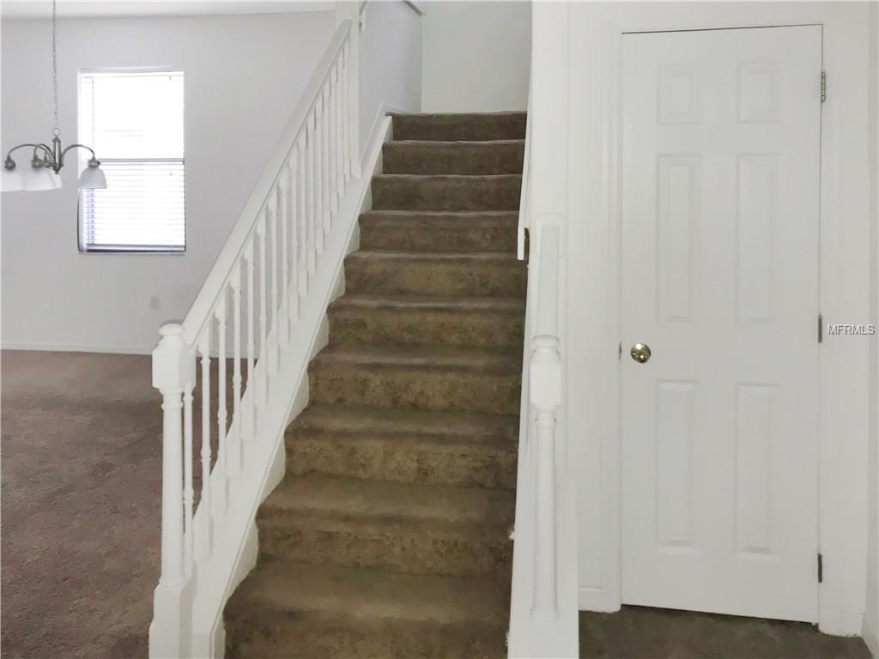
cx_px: 440
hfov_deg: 63.4
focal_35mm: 28
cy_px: 330
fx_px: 711
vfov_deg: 49.7
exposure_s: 1/16
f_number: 1.8
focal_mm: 3.99
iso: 64
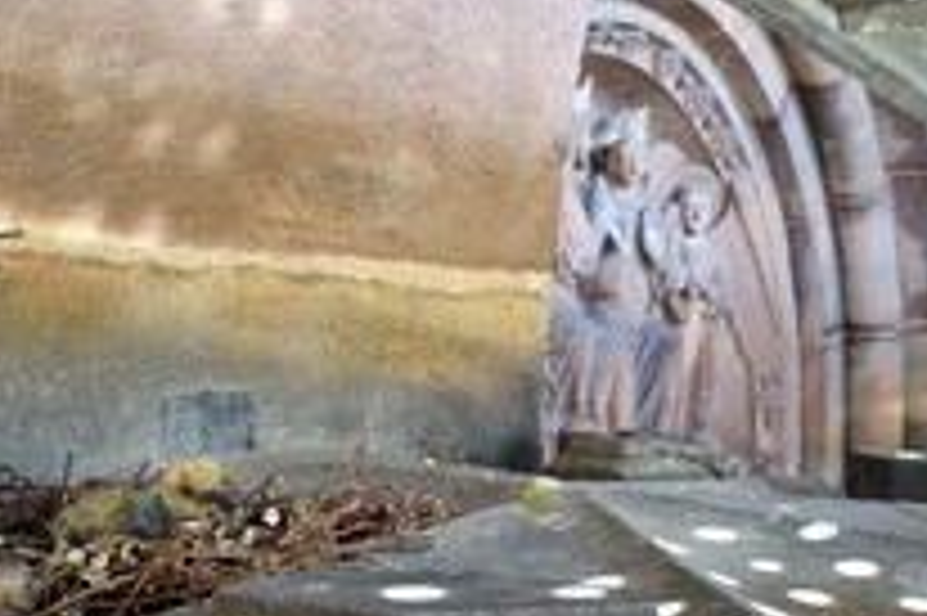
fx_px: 1261
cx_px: 580
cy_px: 409
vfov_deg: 27.3
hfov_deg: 40.1
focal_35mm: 49
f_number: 9
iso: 800
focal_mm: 24
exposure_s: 1/60
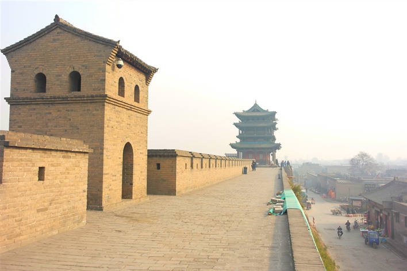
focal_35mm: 33
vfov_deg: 39.9
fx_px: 373
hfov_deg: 57.3
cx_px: 204
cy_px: 136
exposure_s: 1/100
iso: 100
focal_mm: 22
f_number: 4
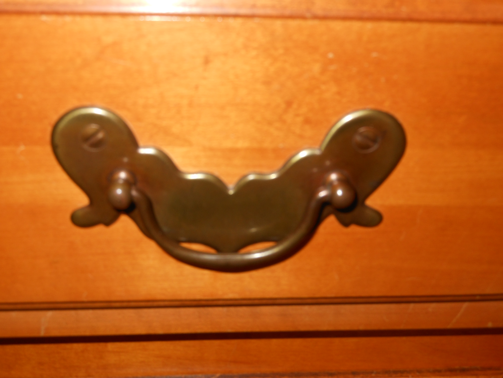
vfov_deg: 36.8
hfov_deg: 47.9
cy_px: 189
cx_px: 252
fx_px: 567
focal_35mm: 39
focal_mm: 6.9
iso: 80
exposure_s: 1/30
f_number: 4.3
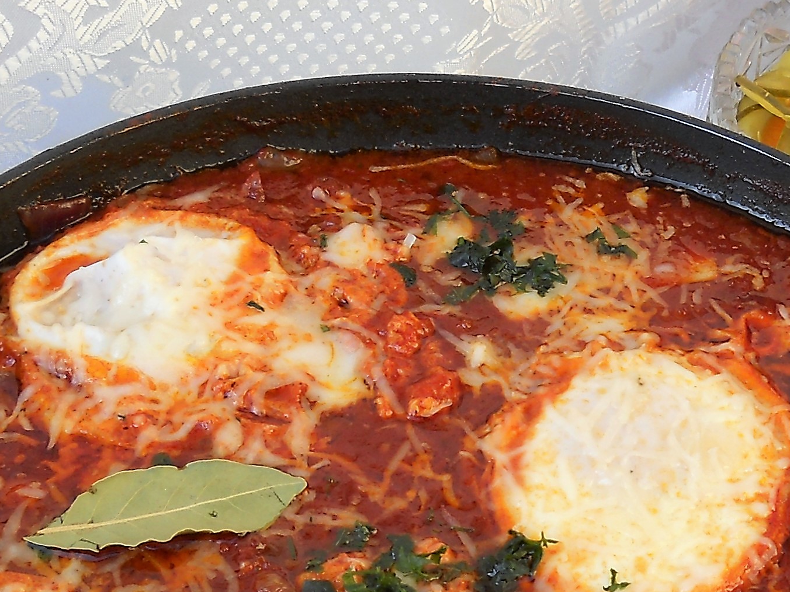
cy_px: 406
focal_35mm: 99
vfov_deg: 14.9
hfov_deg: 19.7
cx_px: 598
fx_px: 2259
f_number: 3.1
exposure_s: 1/320
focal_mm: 6.72
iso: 80
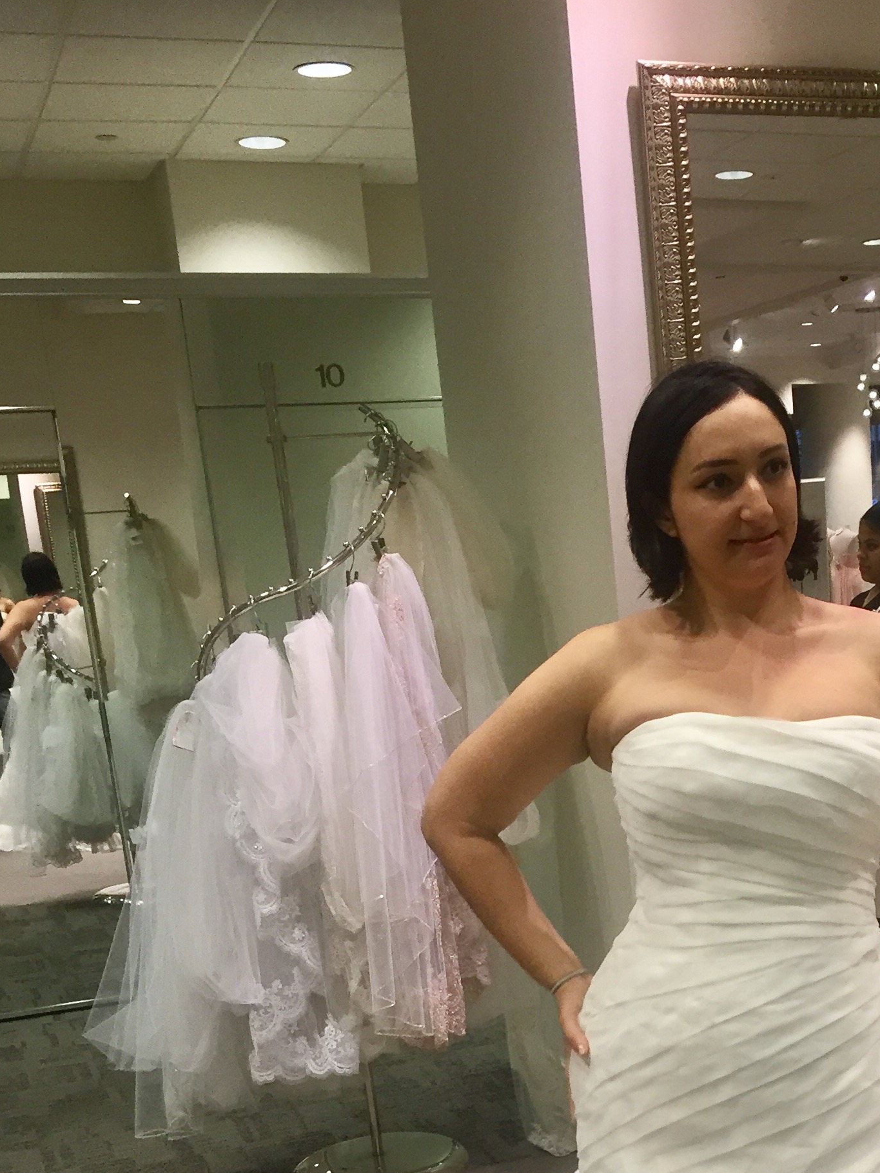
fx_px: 1763
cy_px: 1028
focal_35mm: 52
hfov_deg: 27.4
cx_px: 716
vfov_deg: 35.0
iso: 40
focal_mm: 4.15
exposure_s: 1/30
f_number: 2.2
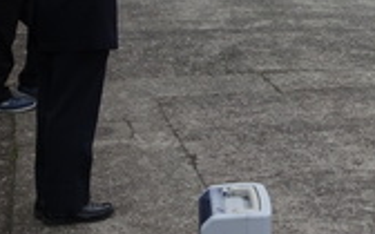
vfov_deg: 12.8
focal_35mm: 100
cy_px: -27
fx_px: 1022
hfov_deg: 20.4
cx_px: 328
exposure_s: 1/320
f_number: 4
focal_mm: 5.61
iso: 80
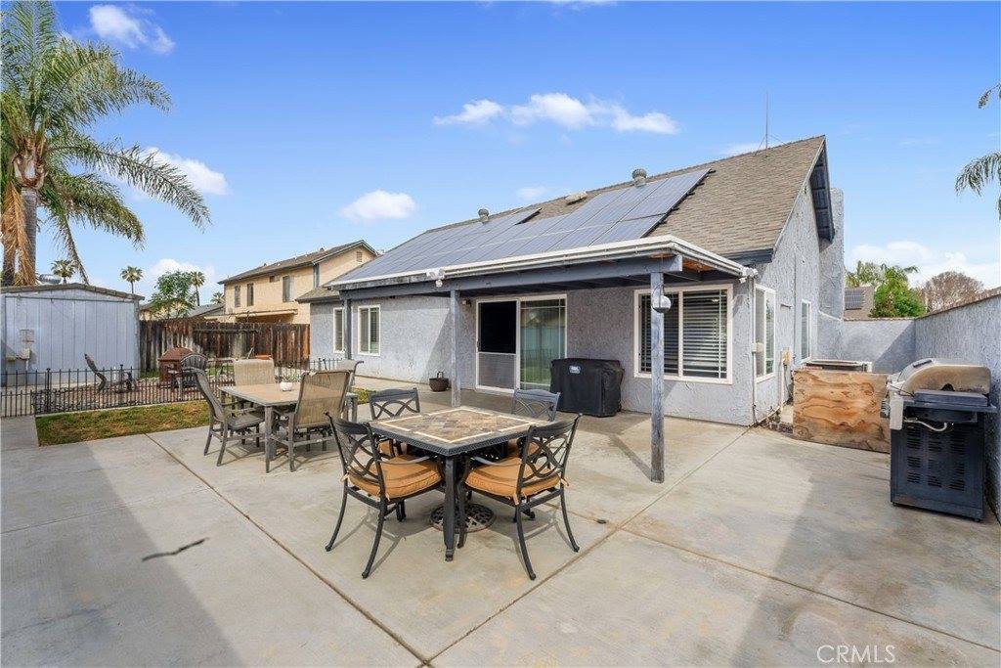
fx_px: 431
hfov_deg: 98.5
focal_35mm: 16
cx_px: 500
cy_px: 334
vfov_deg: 75.5
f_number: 22
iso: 100
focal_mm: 15.5
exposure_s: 1/6
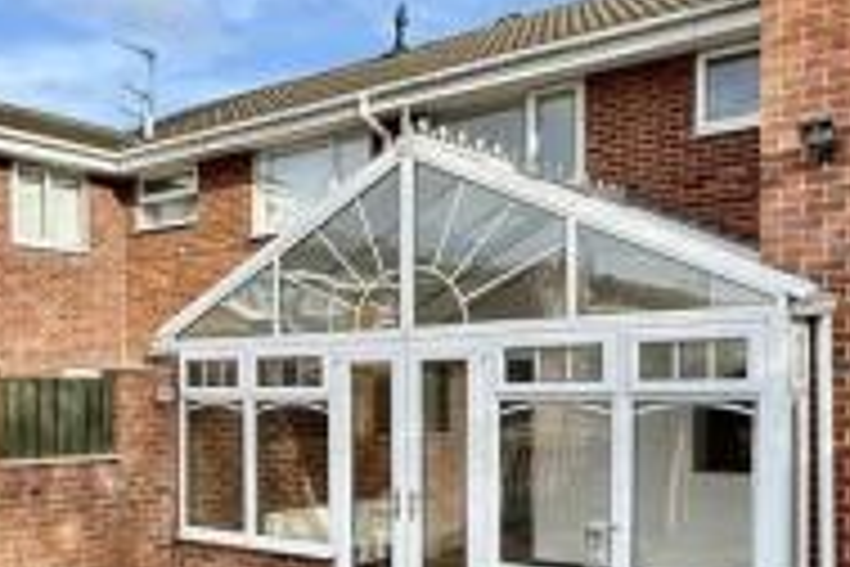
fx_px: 1062
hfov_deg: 42.9
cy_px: 425
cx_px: 272
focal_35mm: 45
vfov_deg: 29.4
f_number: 2.2
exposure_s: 1/1082
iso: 50
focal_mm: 2.22
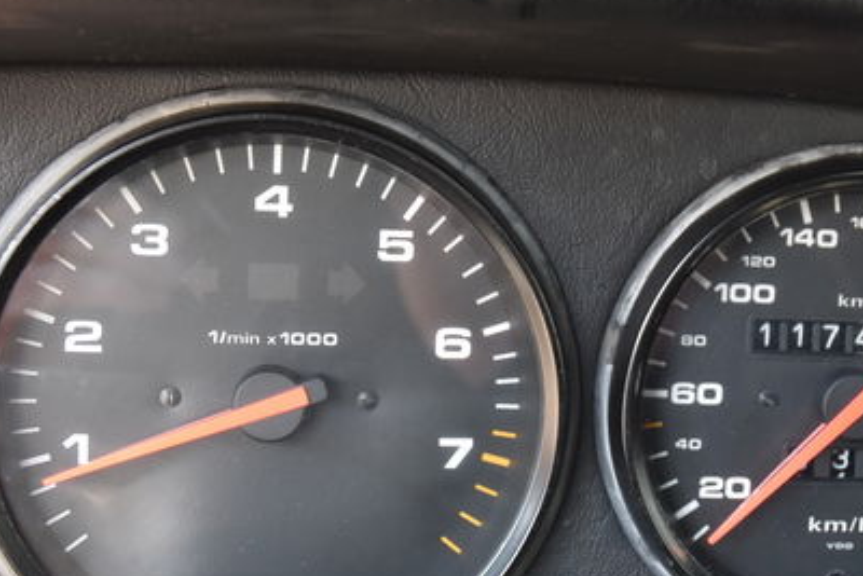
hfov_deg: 28.0
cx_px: 542
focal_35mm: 72
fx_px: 1726
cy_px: 297
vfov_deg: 19.0
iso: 800
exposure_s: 1/100
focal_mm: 25
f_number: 5
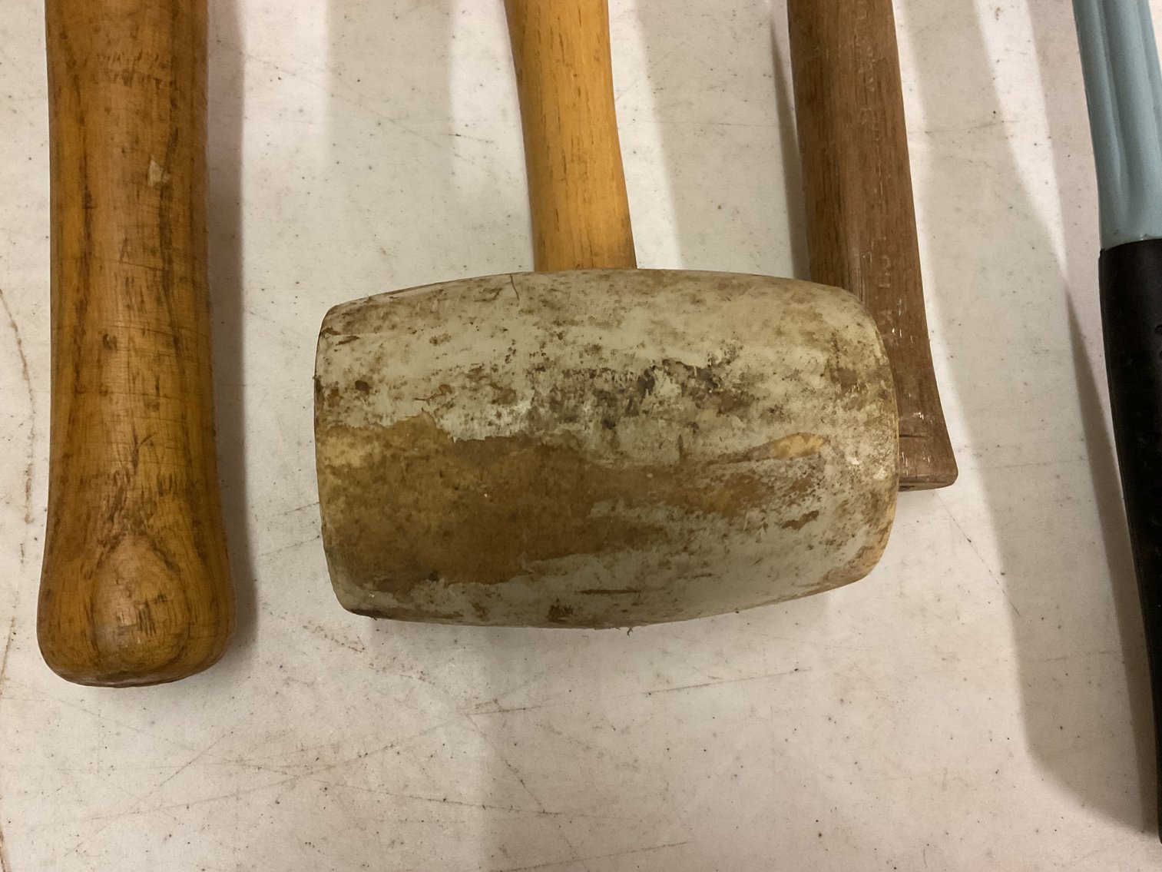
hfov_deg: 61.7
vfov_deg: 48.2
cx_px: 581
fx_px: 974
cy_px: 436
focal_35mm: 29
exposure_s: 1/40
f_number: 1.8
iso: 250
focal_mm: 3
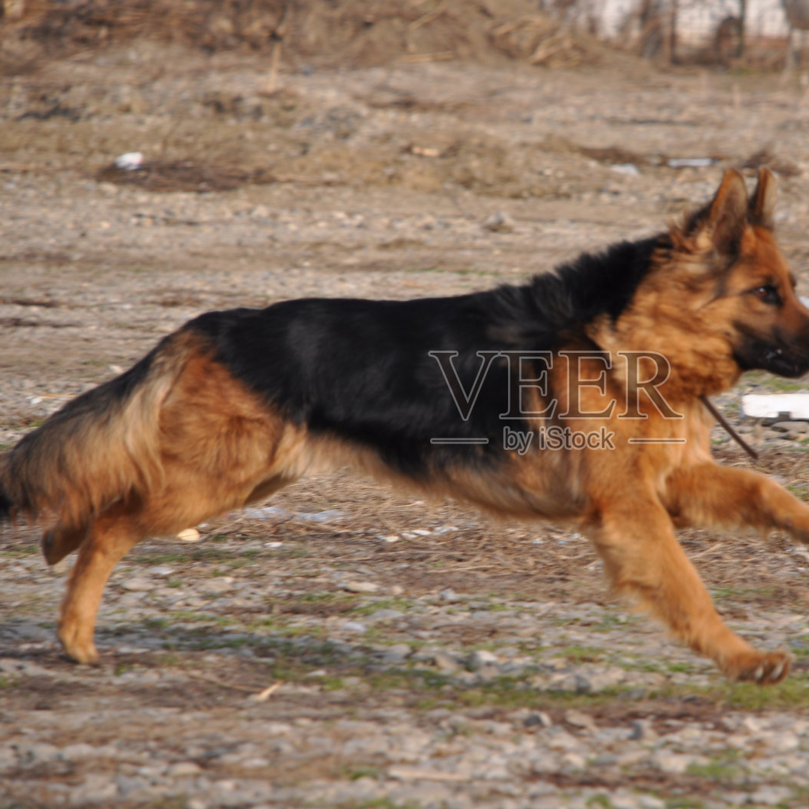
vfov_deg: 6.7
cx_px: 558
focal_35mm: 260
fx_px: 6865
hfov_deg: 6.7
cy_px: 404
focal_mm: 135
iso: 200
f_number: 6.3
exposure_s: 1/640
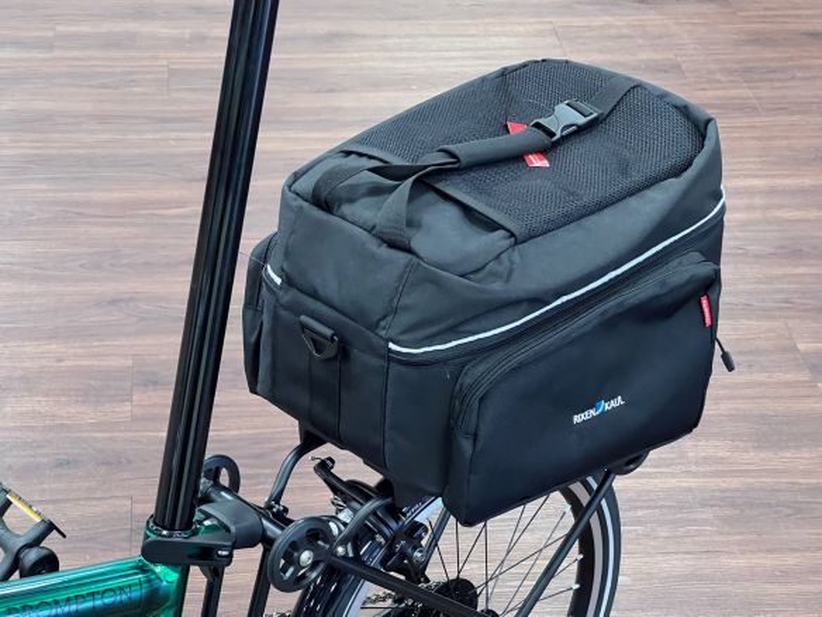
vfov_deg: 19.1
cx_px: 411
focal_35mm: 77
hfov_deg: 25.3
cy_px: 308
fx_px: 1828
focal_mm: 9
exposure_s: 1/50
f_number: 2.8
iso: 640
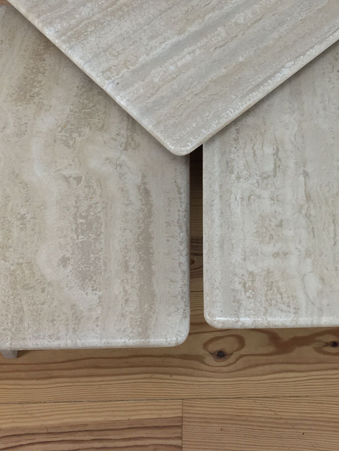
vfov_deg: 28.9
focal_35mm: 66
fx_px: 862
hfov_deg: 22.2
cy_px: 108
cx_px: 220
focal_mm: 4.15
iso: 32
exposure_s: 1/33
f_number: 2.2
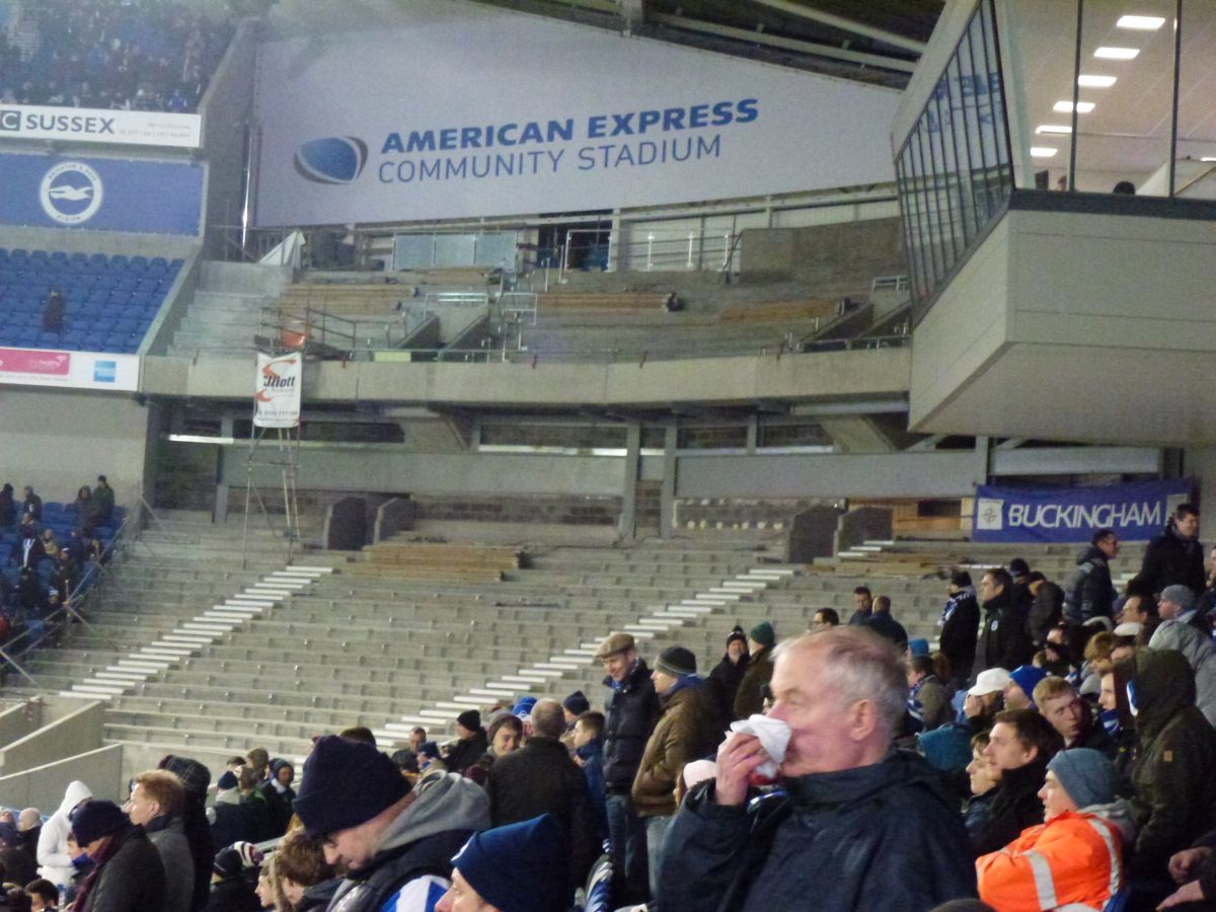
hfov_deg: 27.4
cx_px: 608
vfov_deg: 20.7
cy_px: 456
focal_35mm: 71
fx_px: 2494
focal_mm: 12.7
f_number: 4.7
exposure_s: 1/15
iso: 1600
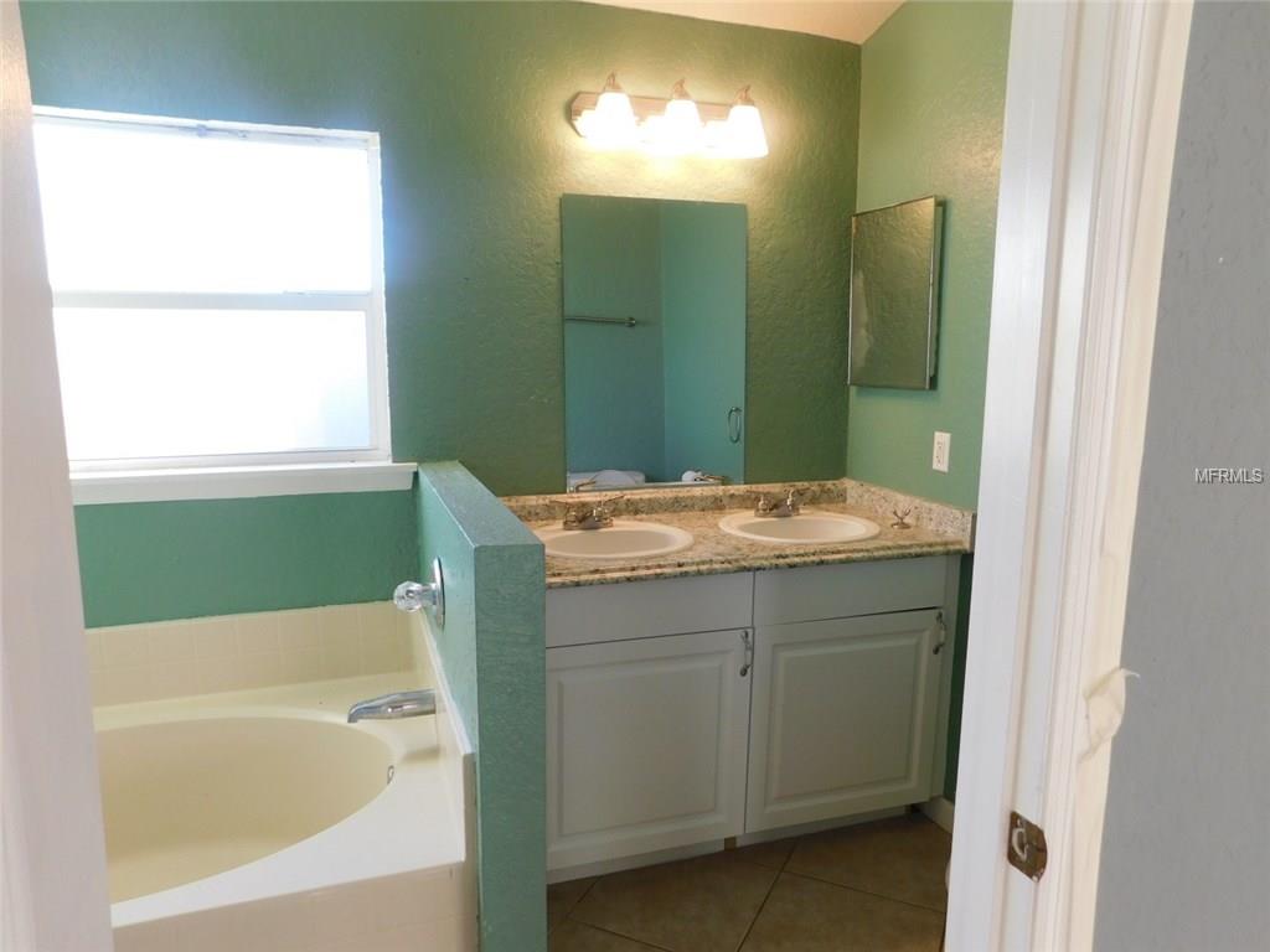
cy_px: 476
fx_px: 844
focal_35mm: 23
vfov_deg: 58.9
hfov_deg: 73.9
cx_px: 635
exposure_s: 1/50
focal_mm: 4
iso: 125
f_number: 3
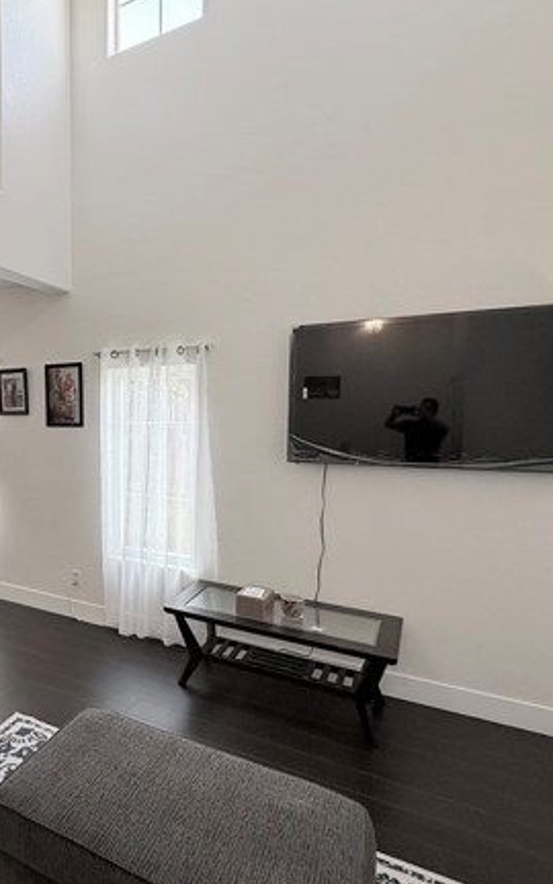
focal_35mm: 22
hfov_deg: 50.1
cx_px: 76
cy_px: 448
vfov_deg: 79.6
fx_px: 531
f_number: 2.2
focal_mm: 2.22
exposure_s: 1/120
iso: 125
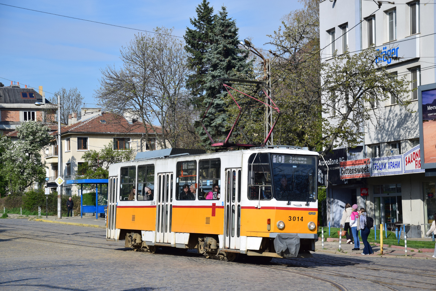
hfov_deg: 19.5
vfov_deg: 13.0
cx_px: 218
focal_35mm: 105
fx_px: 1272
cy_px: 146
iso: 200
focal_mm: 70
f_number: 6.3
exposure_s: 1/1000
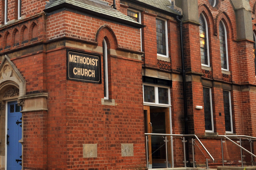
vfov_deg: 22.5
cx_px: 35
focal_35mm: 60
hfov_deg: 32.1
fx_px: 427
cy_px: 57
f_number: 9
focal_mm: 29
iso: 500
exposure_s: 1/320
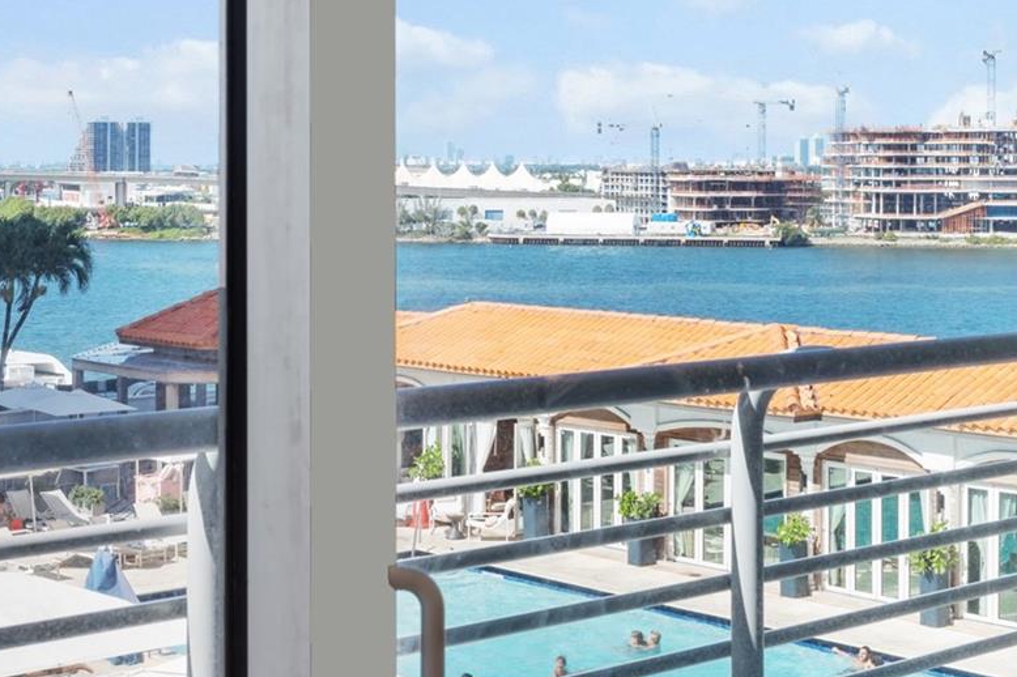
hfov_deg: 28.1
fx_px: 2033
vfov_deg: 18.8
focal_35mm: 72
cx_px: 485
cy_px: 171
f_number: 14
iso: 250
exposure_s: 1/15
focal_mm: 35
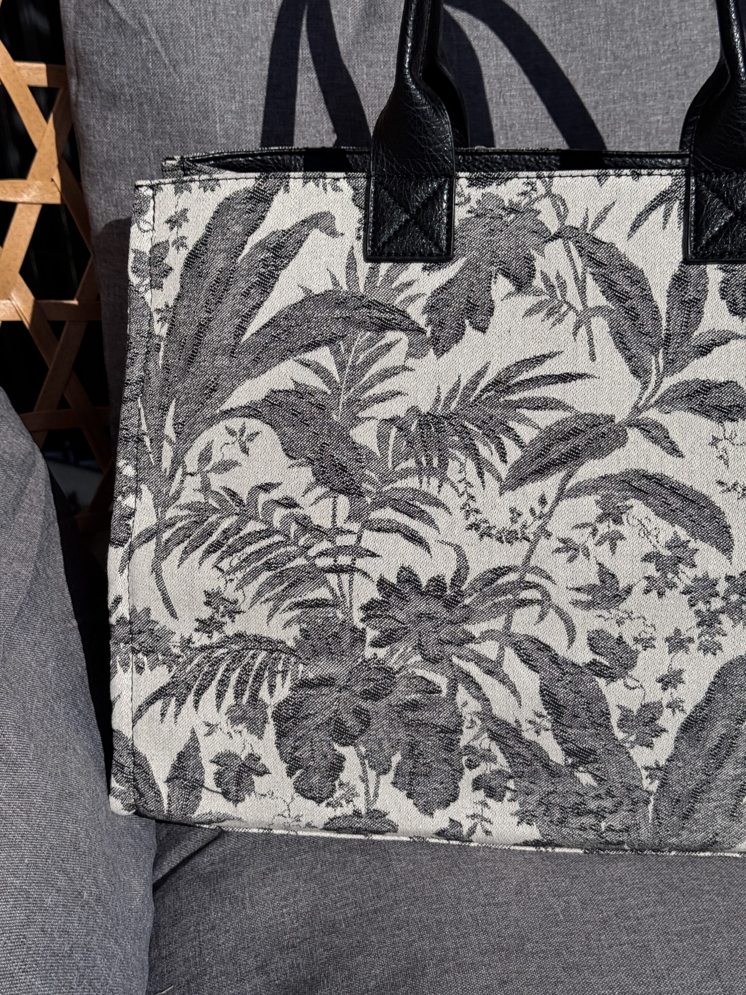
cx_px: 373
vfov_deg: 39.7
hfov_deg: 30.3
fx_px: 1379
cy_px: 498
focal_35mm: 48
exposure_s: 1/9009
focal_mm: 6.76
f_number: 1.78
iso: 64
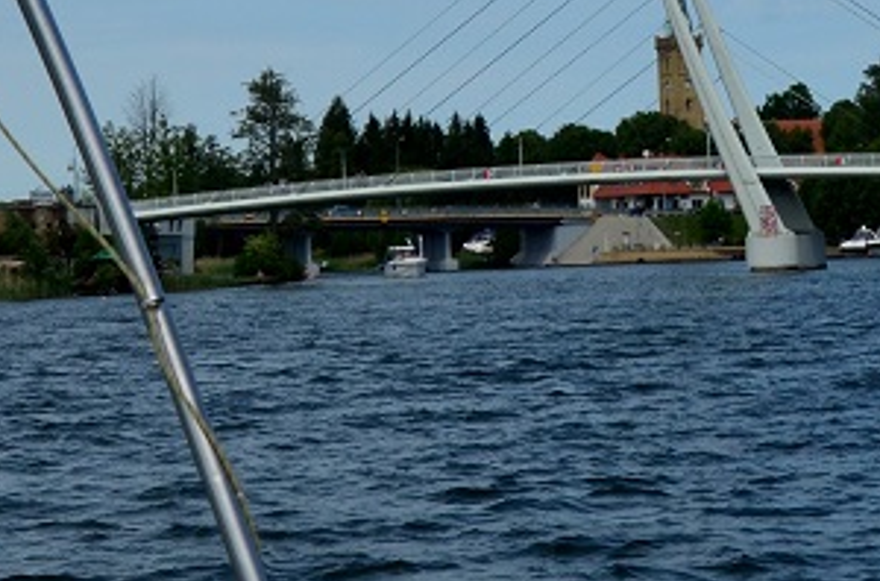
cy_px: -87
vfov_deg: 11.2
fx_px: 2924
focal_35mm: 120
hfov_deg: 17.1
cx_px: 600
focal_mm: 24
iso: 400
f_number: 13
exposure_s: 1/500
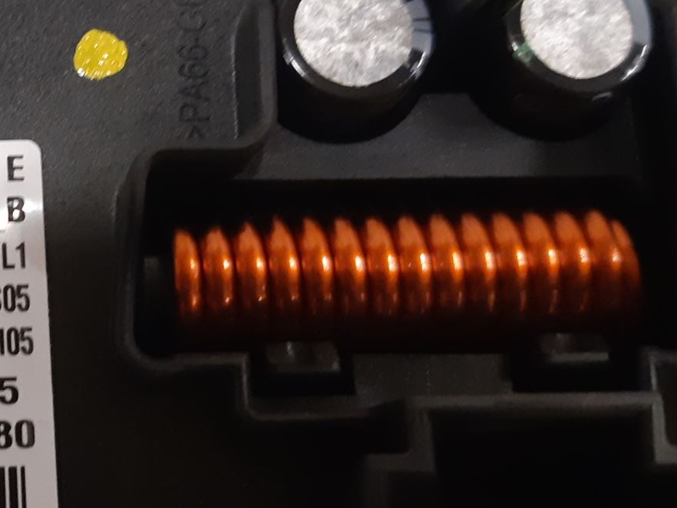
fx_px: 1193
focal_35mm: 61
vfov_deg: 24.0
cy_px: 241
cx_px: -2
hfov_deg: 29.5
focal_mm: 3.93
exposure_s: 1/50
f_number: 1.7
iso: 250
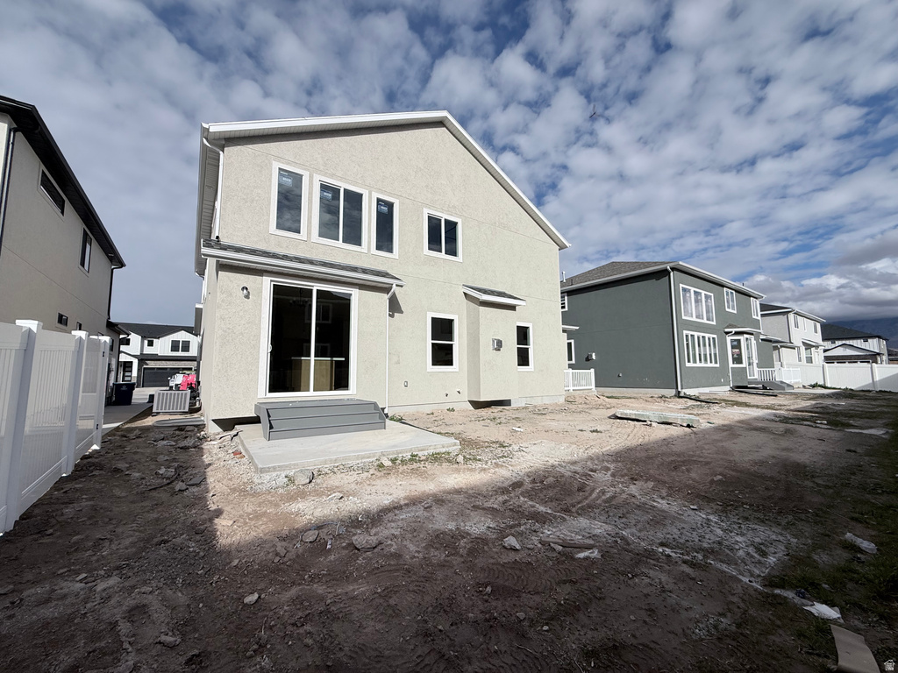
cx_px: 449
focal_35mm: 14
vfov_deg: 85.7
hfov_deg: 102.1
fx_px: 363
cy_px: 336
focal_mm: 2.22
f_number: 2.2
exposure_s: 1/6173
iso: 50
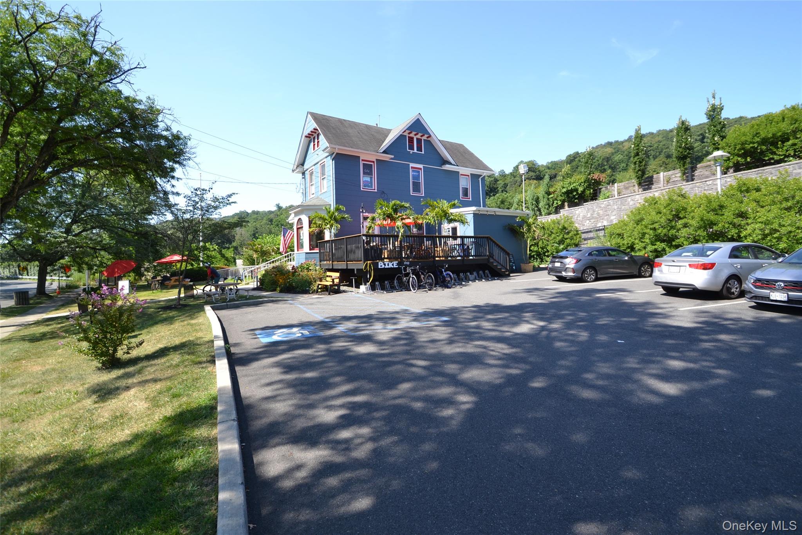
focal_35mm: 15
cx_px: 401
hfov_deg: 100.4
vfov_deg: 77.3
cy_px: 268
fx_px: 334
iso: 100
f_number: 6.3
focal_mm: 10
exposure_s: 1/160
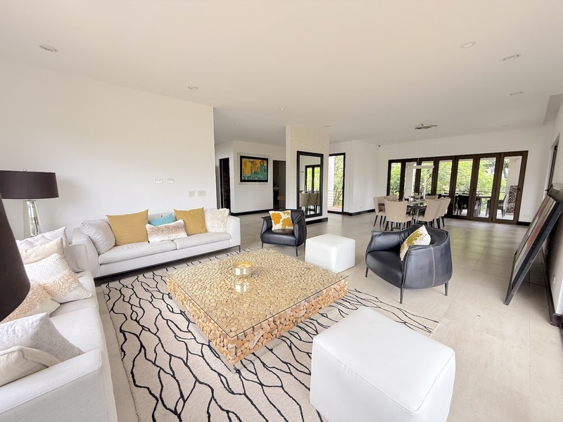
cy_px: 211
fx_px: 228
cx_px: 282
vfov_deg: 85.7
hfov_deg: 102.1
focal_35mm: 14
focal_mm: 2.22
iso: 125
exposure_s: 1/99
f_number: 2.2
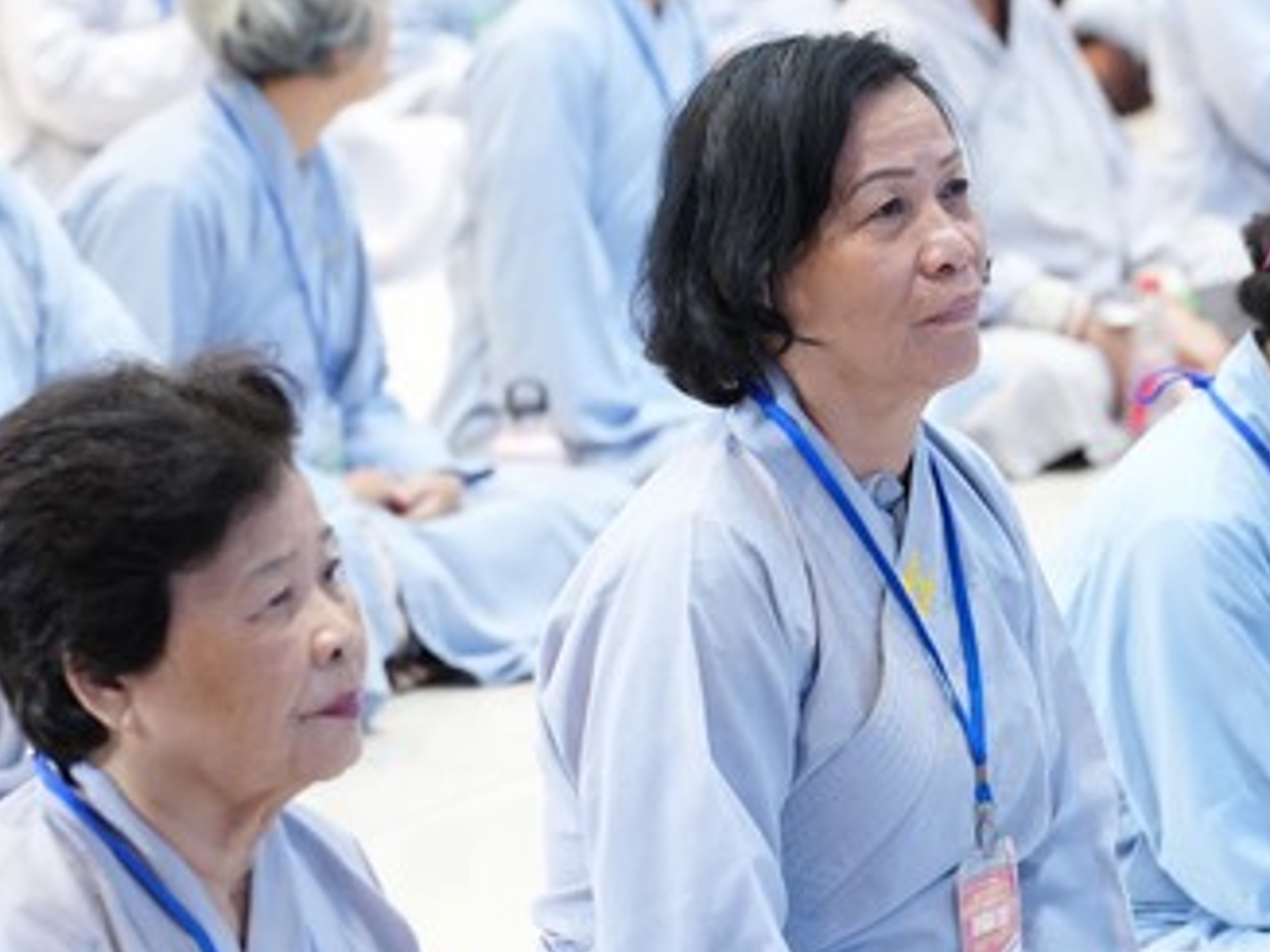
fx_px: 7152
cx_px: 862
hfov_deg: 10.1
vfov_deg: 7.6
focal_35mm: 195
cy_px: 554
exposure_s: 1/60
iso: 3200
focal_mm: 102
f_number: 4.5
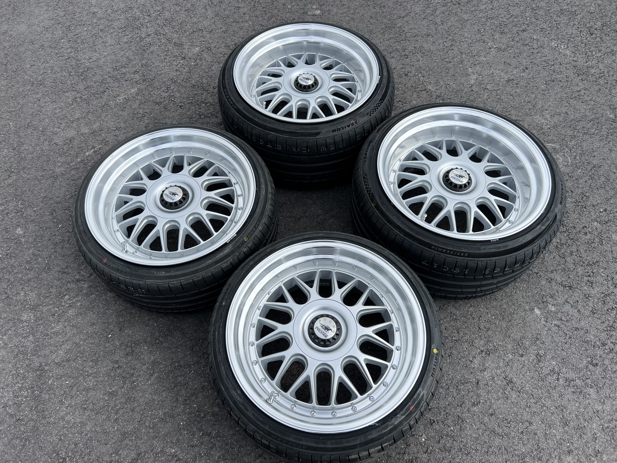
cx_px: 308
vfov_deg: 53.1
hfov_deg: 67.3
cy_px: 232
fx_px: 463
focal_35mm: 26
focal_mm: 5.7
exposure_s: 1/3165
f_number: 1.5
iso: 50
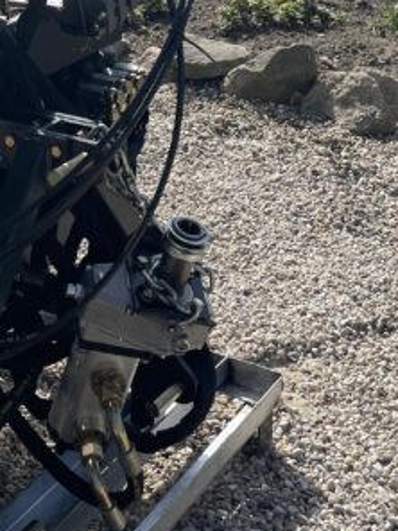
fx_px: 1257
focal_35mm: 82
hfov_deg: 17.8
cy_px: -143
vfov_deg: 21.7
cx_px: 54
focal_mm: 4.2
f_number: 1.6
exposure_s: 1/5051
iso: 32
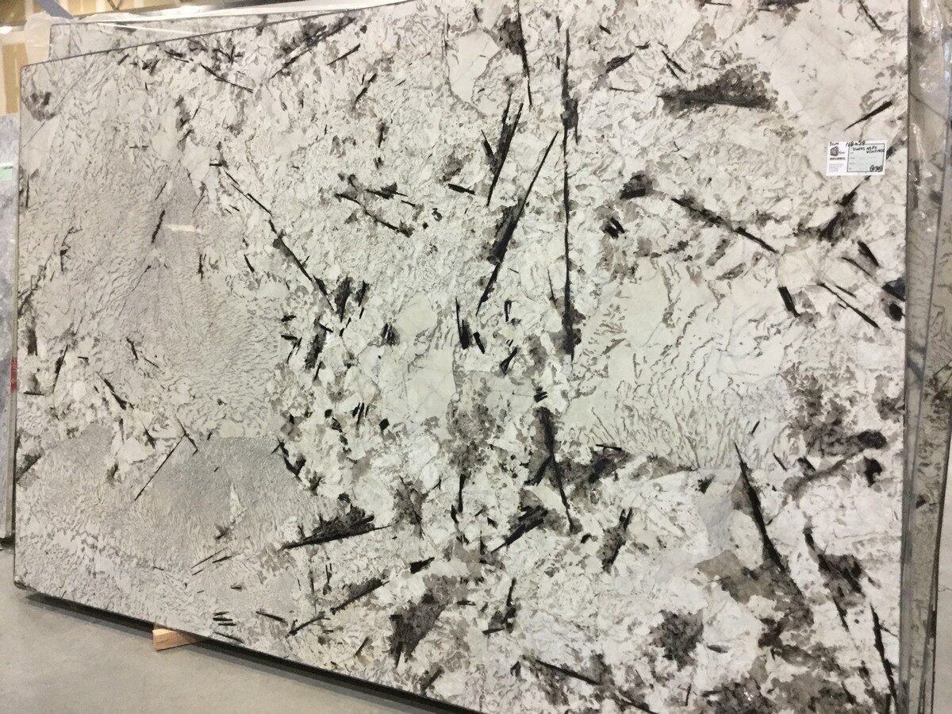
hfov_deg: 58.4
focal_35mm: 31
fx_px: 853
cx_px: 476
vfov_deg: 45.4
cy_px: 357
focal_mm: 3.3
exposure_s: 1/30
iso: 125
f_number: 2.4
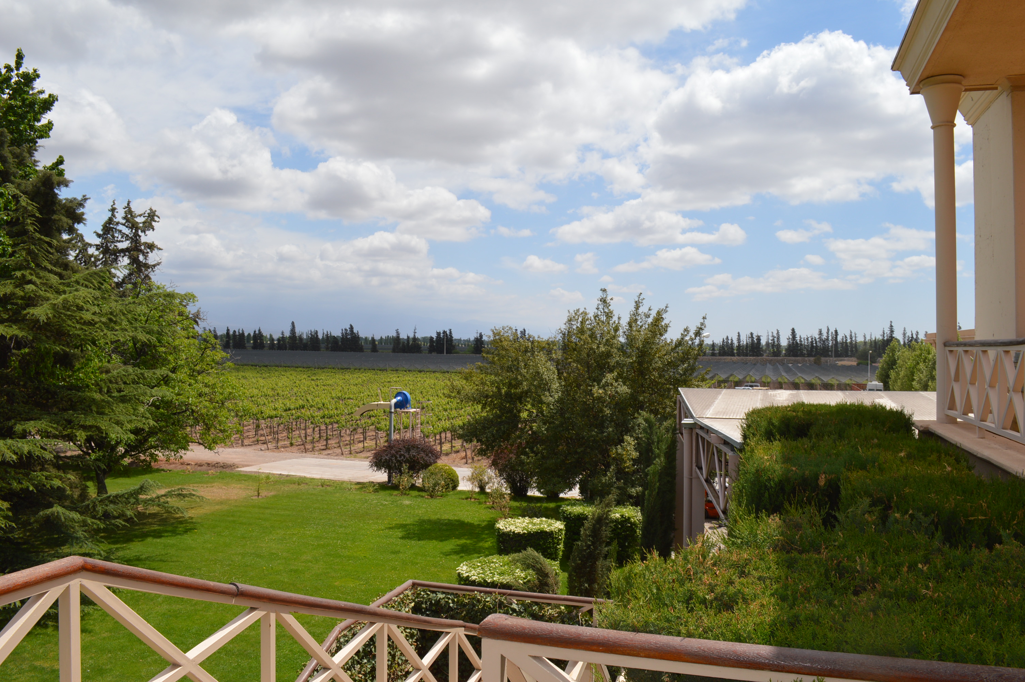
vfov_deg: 47.8
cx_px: 512
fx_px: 768
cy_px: 341
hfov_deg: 67.4
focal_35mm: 27
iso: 100
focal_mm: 18
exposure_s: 1/200
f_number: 10
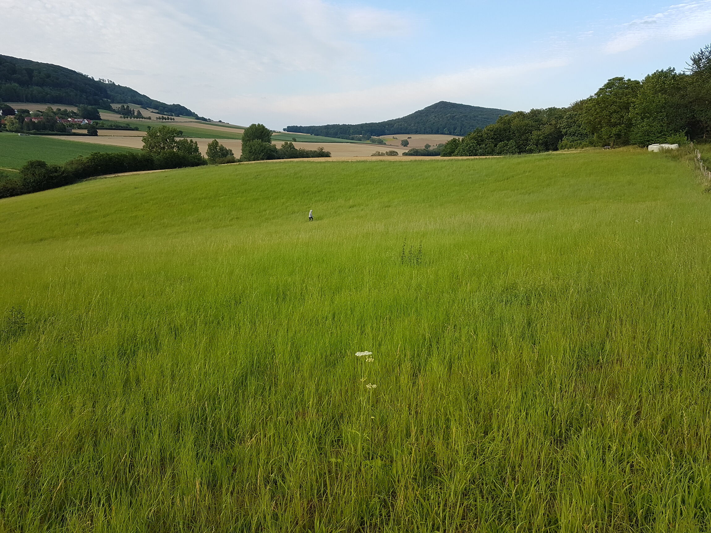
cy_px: 266
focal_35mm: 26
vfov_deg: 53.1
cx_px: 356
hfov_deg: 67.3
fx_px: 534
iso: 40
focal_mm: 4.2
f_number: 1.7
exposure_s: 1/502
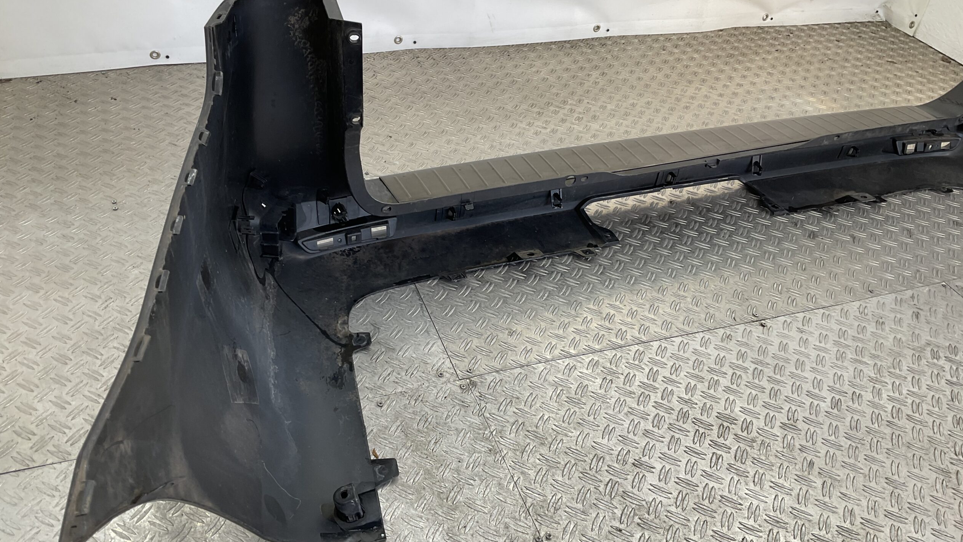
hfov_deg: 61.0
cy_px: 253
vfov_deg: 36.7
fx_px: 817
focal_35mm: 32
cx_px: 478
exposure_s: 1/104
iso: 16
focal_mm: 3
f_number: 1.8
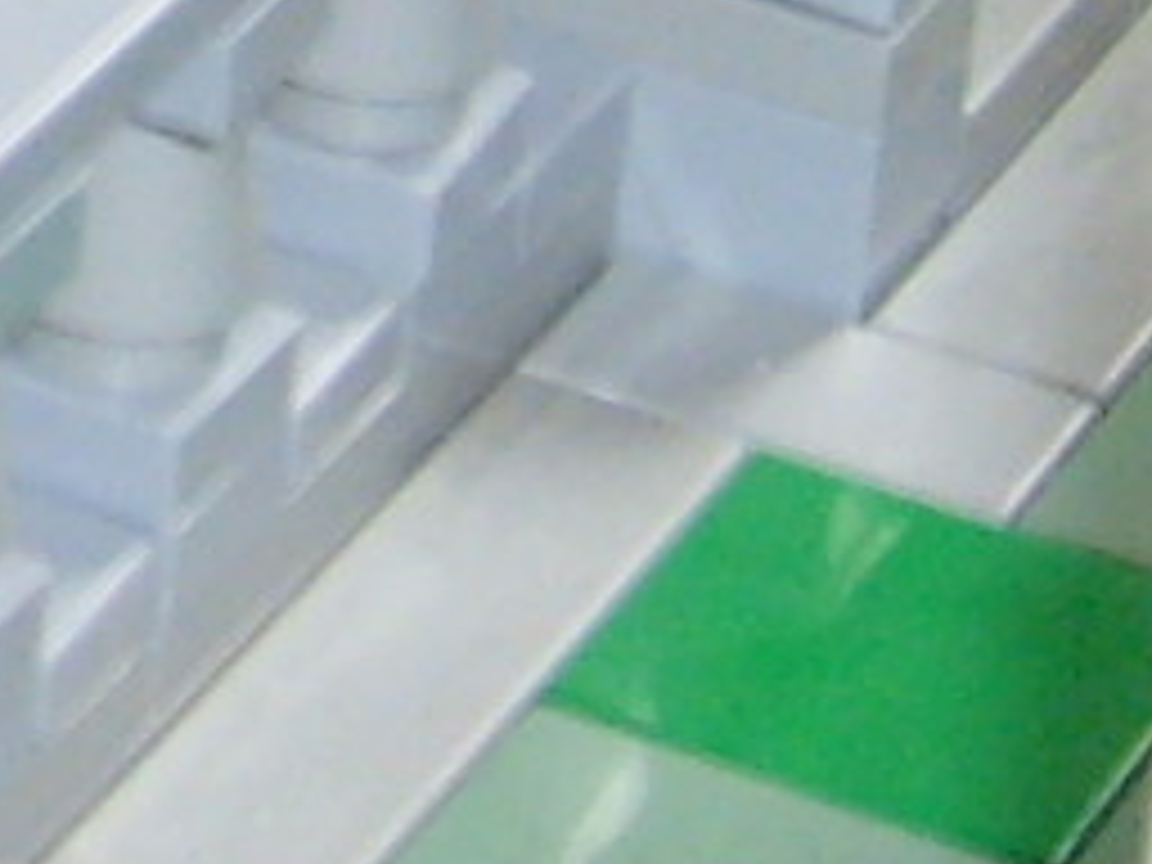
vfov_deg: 5.1
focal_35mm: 280
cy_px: -1426
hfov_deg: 6.8
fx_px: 9318
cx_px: -1404
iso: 100
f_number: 2.8
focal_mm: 5.8
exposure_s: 1/45
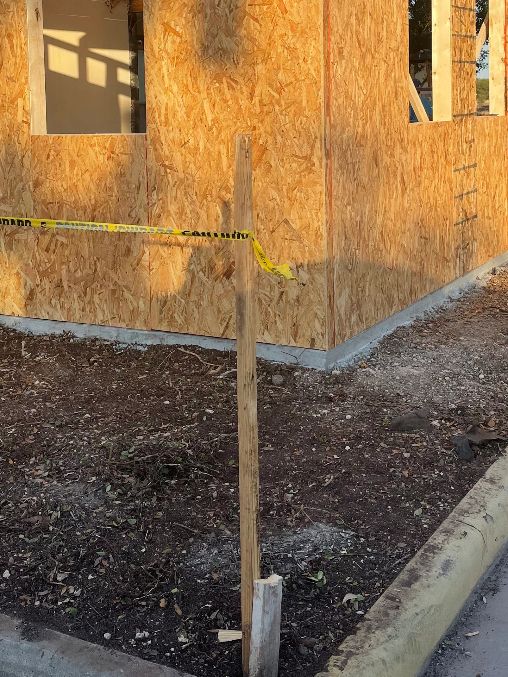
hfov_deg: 29.7
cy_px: 134
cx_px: 248
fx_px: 958
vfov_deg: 37.5
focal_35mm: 49
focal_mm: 5.1
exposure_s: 1/1852
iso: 32
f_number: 1.6
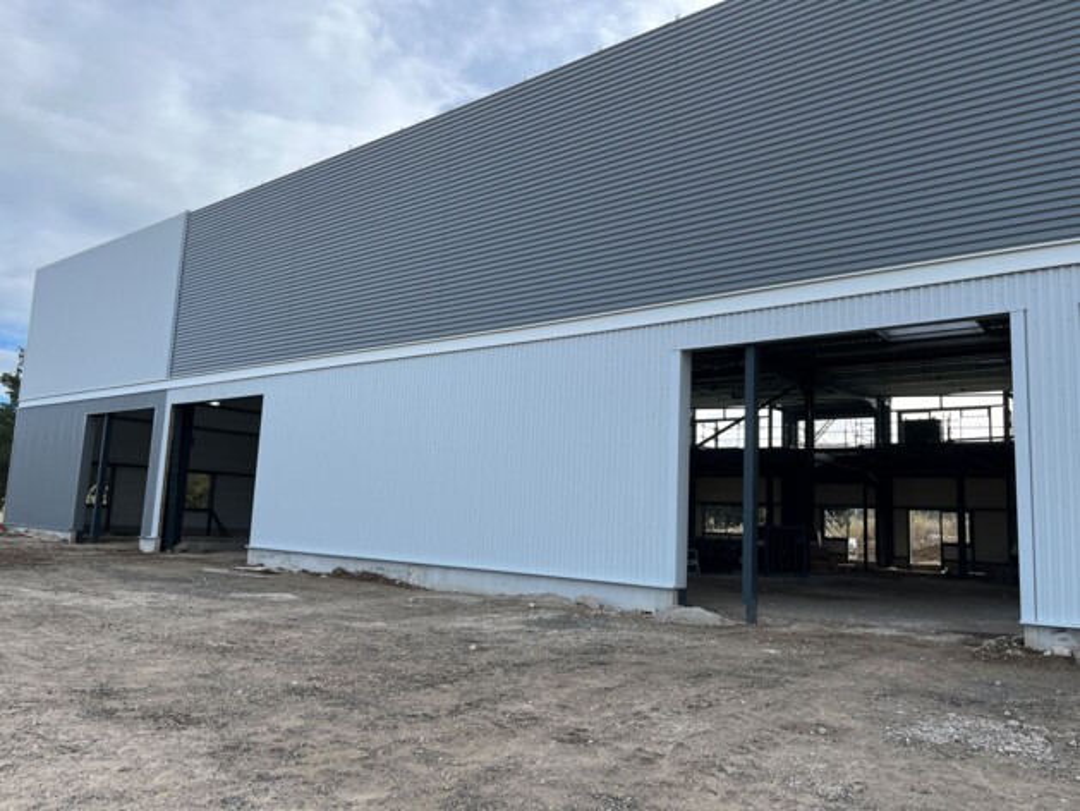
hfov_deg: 67.3
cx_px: 540
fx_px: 811
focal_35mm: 26
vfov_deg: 53.1
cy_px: 406
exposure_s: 1/1623
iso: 50
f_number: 1.6
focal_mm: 5.1
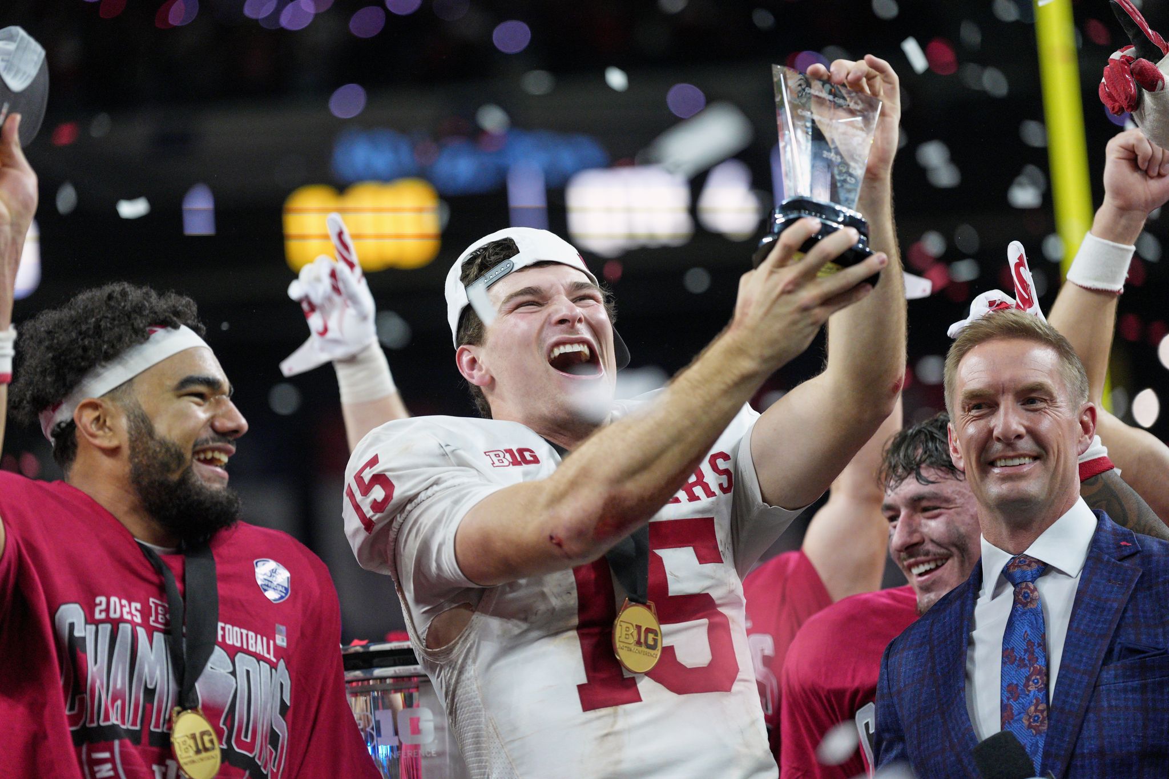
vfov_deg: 9.1
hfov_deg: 13.6
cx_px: 584
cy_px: 390
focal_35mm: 151
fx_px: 4903
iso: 4000
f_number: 2.8
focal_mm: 151
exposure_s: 1/2000
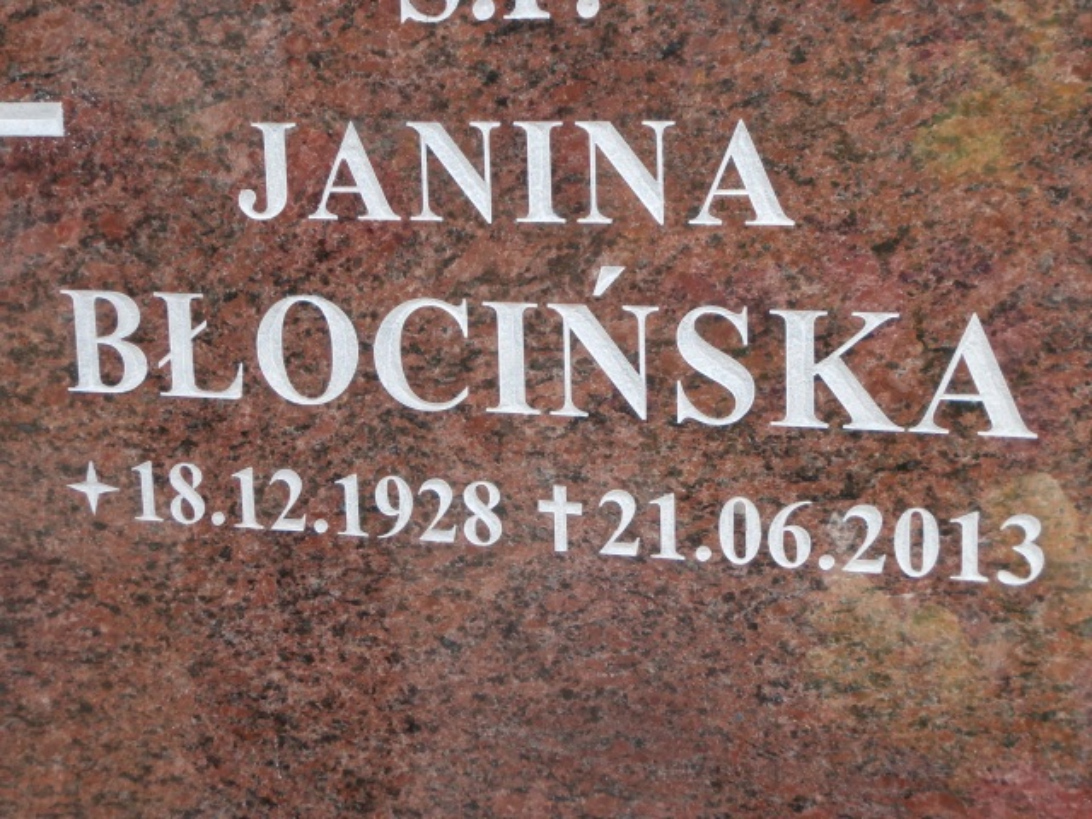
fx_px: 2145
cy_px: 410
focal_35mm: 68
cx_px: 546
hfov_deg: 28.6
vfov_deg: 21.6
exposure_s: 1/80
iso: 100
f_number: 4.7
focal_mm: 12.1
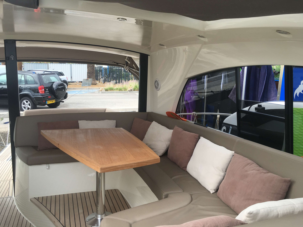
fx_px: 254
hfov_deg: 61.7
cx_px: 152
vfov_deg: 48.2
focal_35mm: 29
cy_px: 114
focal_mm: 4.15
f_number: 2.2
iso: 25
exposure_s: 1/458
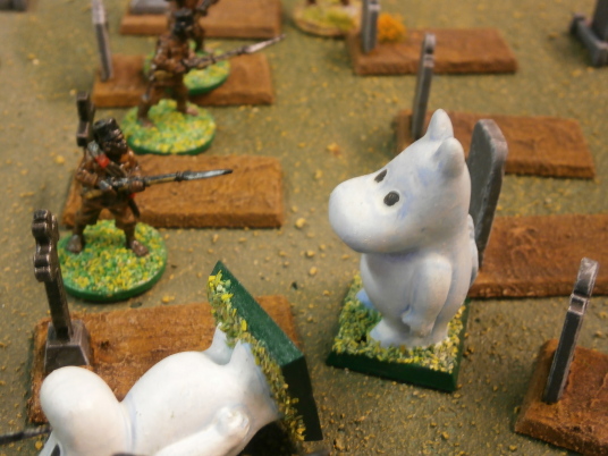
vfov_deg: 30.9
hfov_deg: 40.4
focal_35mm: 47
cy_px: 228
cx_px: 304
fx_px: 826
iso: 200
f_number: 3.4
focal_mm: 8.3
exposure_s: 1/20
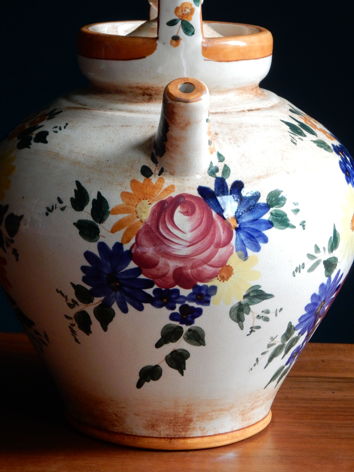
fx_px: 1595
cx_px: 177
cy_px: 236
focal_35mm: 117
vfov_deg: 16.8
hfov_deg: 12.7
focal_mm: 20.9
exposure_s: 1/50
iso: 500
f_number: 5.6
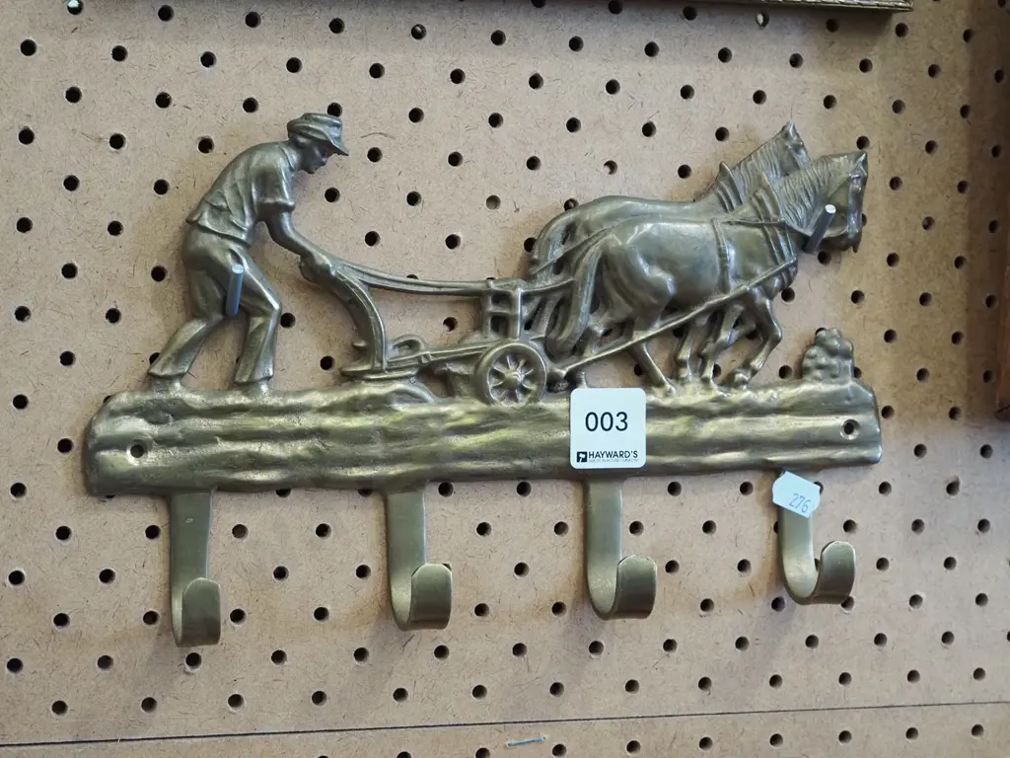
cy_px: 379
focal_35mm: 60
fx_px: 1751
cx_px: 505
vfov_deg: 24.4
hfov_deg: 32.2
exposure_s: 1/80
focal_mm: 30
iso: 2500
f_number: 5.6
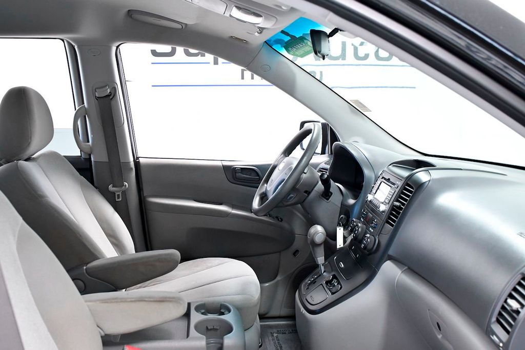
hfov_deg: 53.1
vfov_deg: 36.9
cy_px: 175
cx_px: 262
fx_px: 525
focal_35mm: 36
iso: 2500
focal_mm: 24
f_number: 5
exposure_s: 1/125
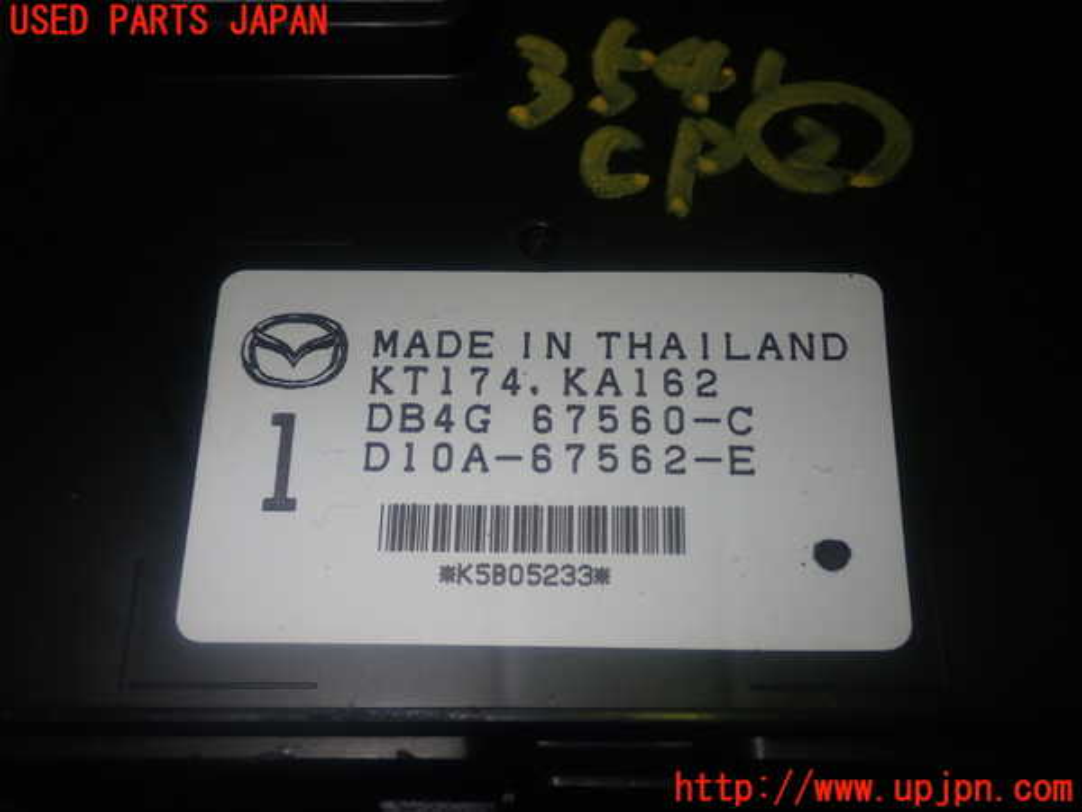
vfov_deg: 35.1
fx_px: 1282
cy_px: 406
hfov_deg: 45.8
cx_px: 541
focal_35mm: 41
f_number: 8
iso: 200
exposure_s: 1/40
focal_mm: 7.31
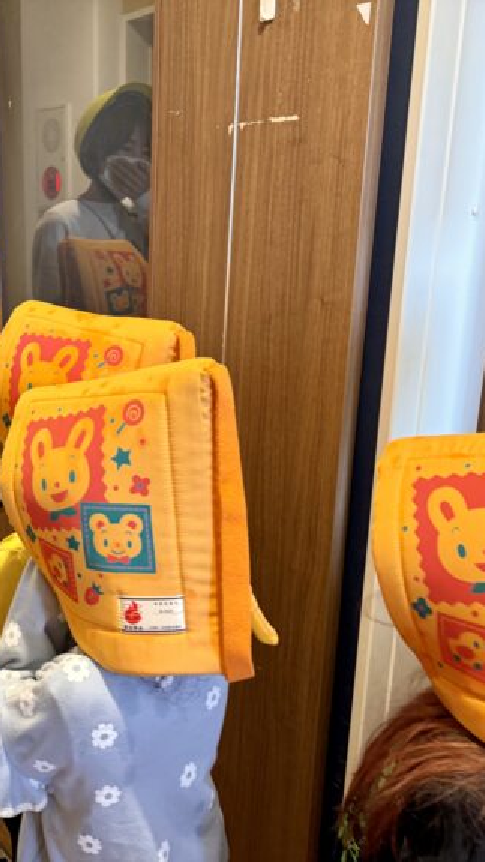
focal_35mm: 35
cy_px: 431
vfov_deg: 56.6
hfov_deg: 31.8
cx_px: 32
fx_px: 800
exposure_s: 1/80
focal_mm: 6.76
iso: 200
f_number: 1.78
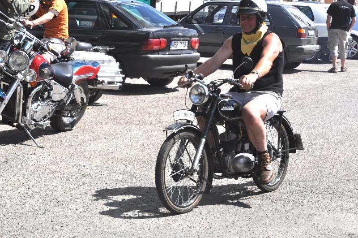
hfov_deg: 20.9
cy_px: 119
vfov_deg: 14.0
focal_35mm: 98
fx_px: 968
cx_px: 179
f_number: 9
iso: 320
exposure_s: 1/1250
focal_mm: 65
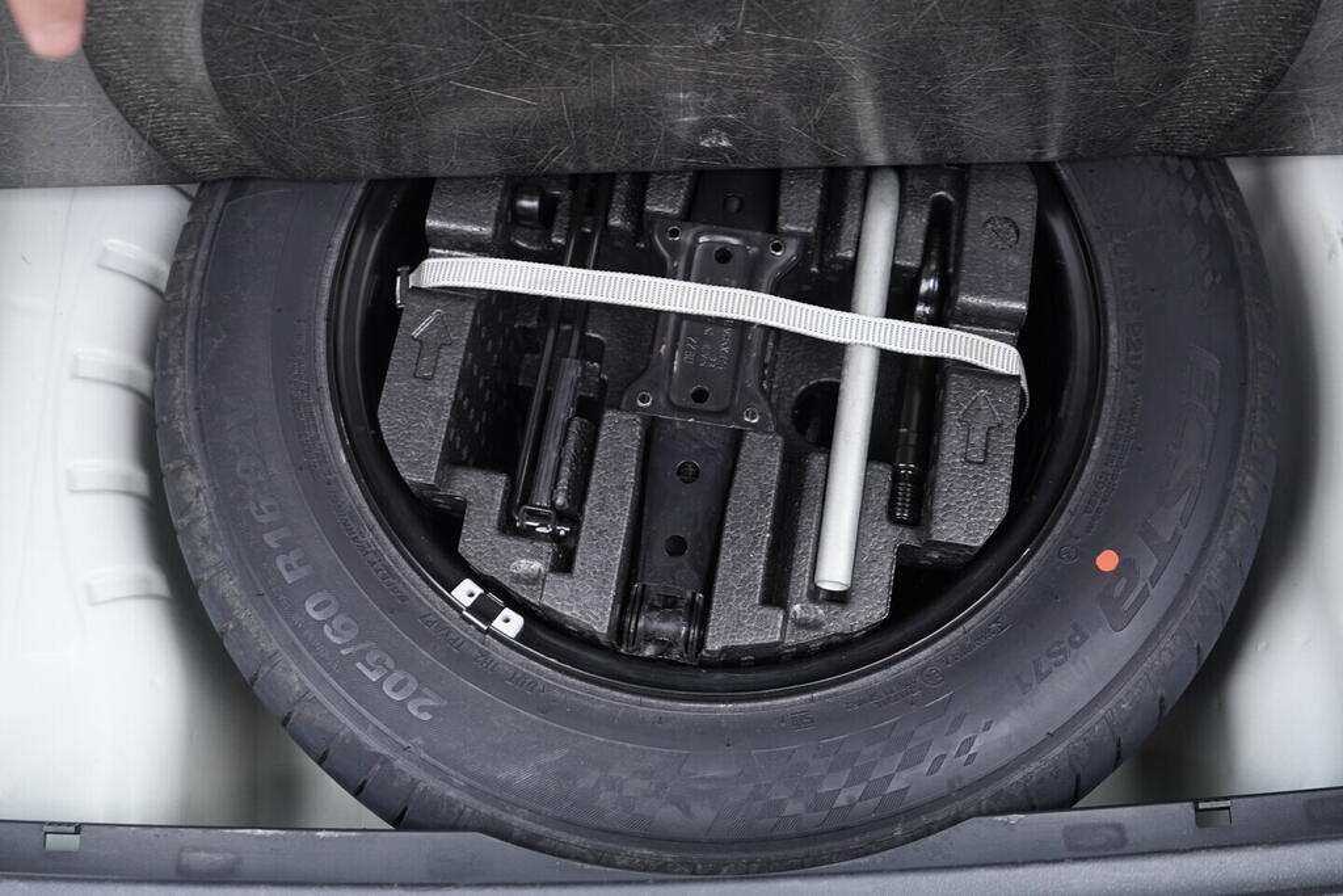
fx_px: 1343
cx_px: 672
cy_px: 448
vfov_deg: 36.9
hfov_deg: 53.1
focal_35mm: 36
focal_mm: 24
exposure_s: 1/40
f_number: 2.8
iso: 640
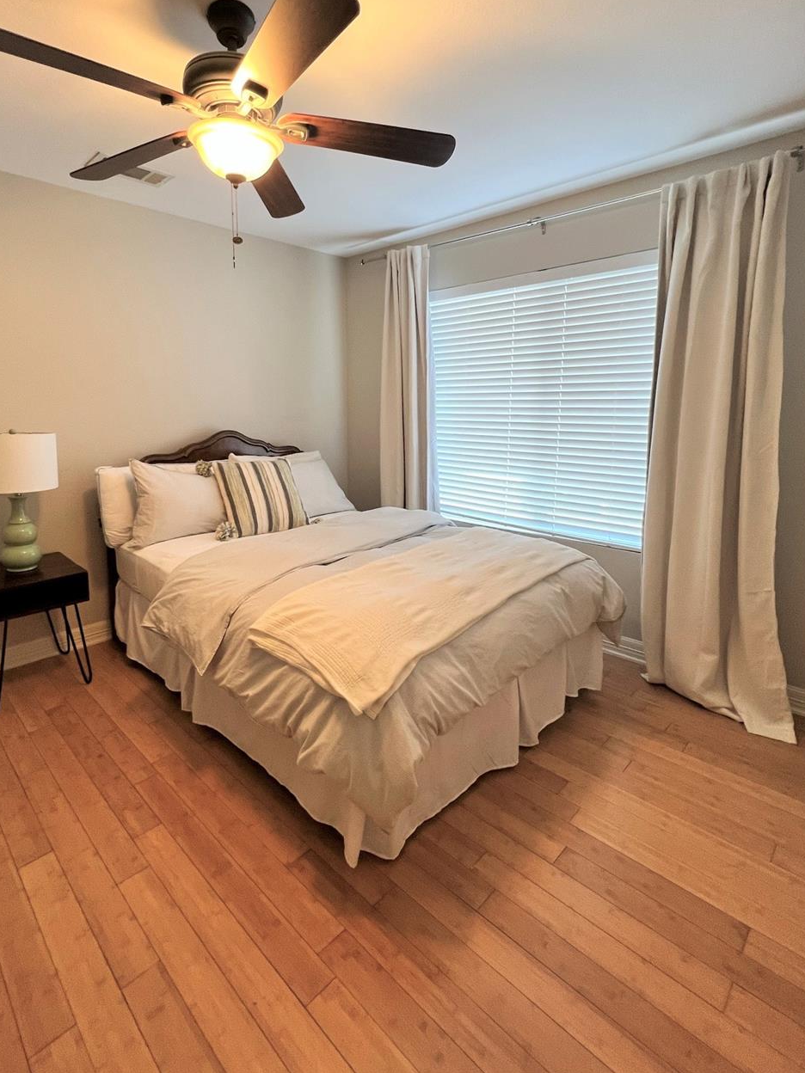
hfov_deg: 77.5
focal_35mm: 16
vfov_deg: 94.3
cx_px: 335
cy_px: 490
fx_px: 496
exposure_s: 1/60
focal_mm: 1.57
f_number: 1.8
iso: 125
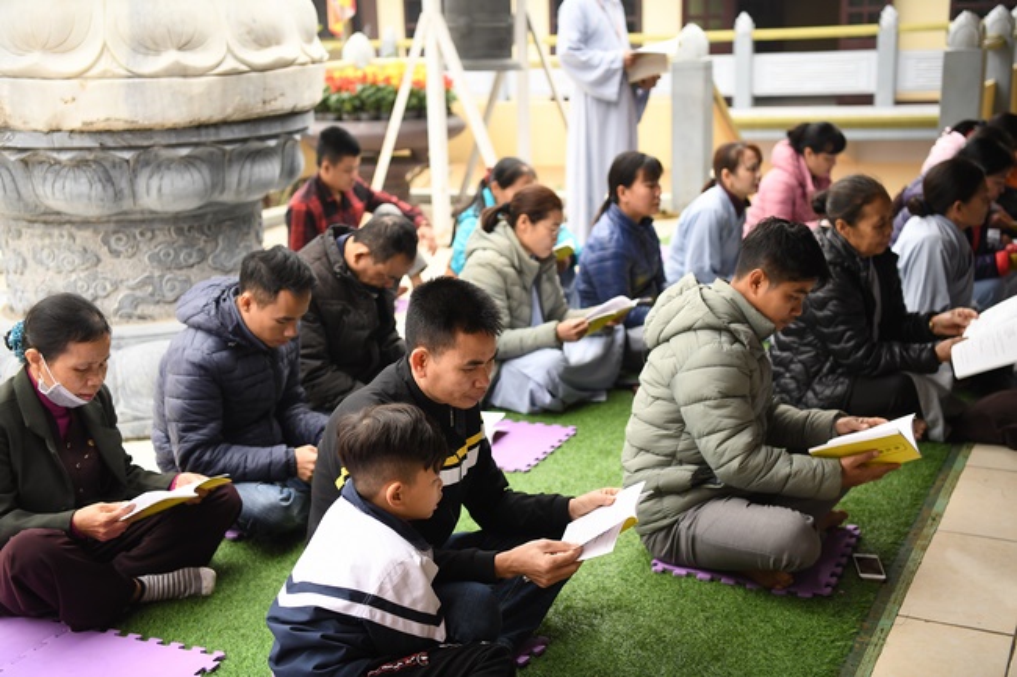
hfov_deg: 41.1
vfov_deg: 28.1
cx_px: 508
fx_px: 1356
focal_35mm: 48
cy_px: 338
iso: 1250
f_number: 2.8
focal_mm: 48
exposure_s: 1/800
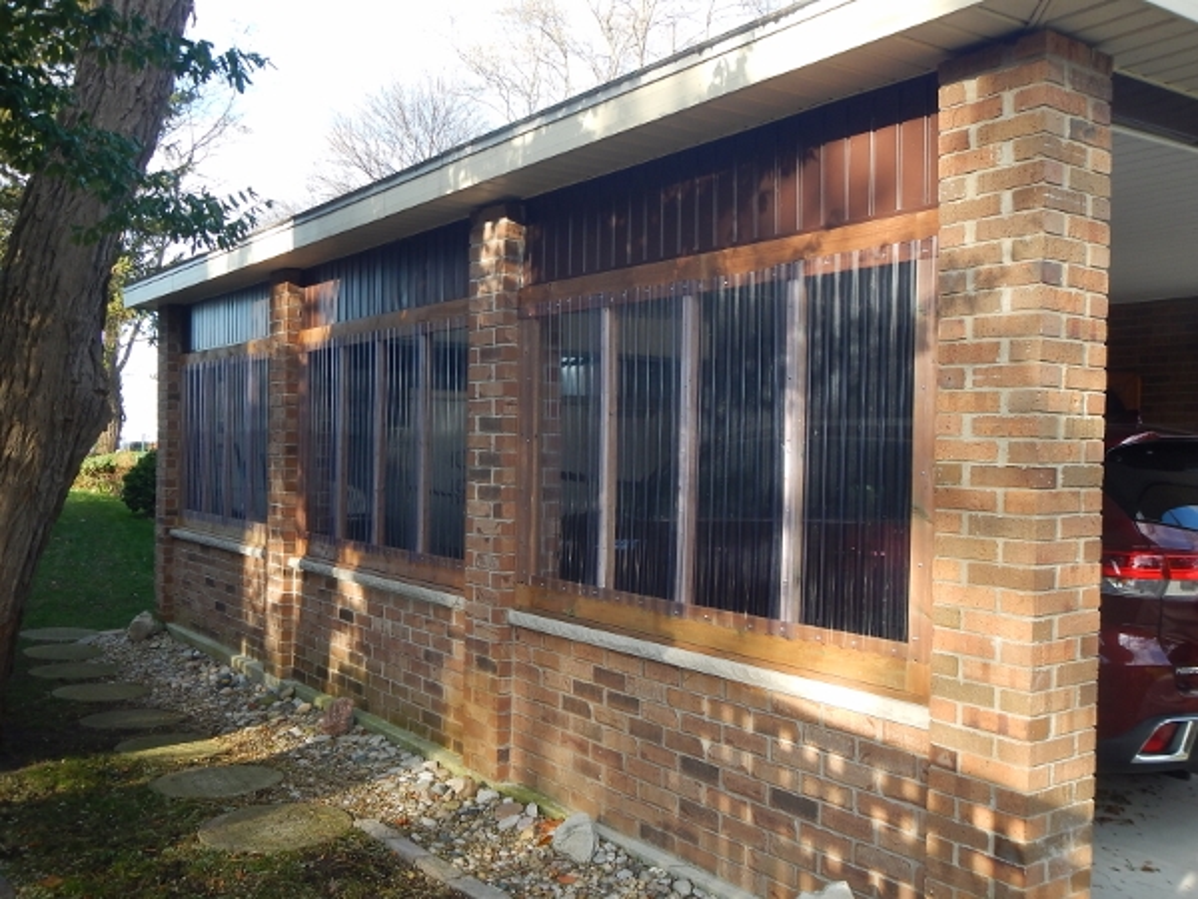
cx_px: 599
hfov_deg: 55.4
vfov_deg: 42.9
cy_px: 450
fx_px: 1142
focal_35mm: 33
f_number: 3.9
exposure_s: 1/125
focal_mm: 5.9
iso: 125
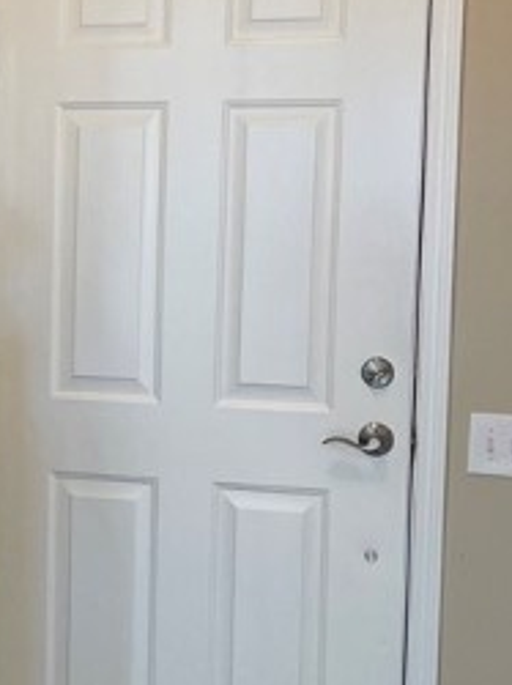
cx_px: -120
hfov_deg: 17.5
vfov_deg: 24.4
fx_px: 1580
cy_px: 334
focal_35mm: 80
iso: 100
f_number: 1.6
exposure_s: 1/120
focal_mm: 4.2
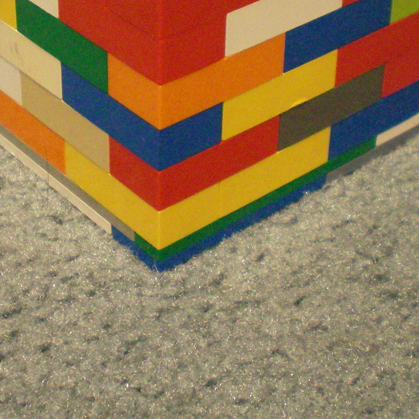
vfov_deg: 19.6
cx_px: 161
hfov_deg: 19.9
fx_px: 1191
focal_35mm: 87
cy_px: 47
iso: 400
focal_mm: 6.3
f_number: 3.1
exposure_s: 1/5
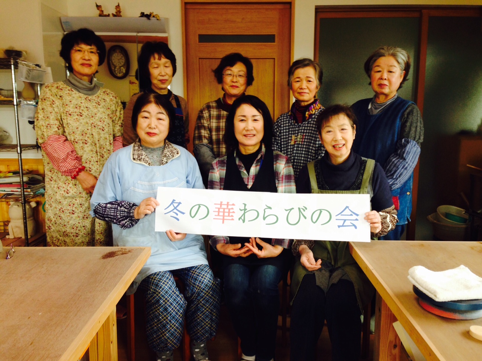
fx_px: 459
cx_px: 241
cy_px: 180
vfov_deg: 42.9
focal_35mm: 33
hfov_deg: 55.4
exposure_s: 1/40
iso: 50
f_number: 2.4
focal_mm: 4.12
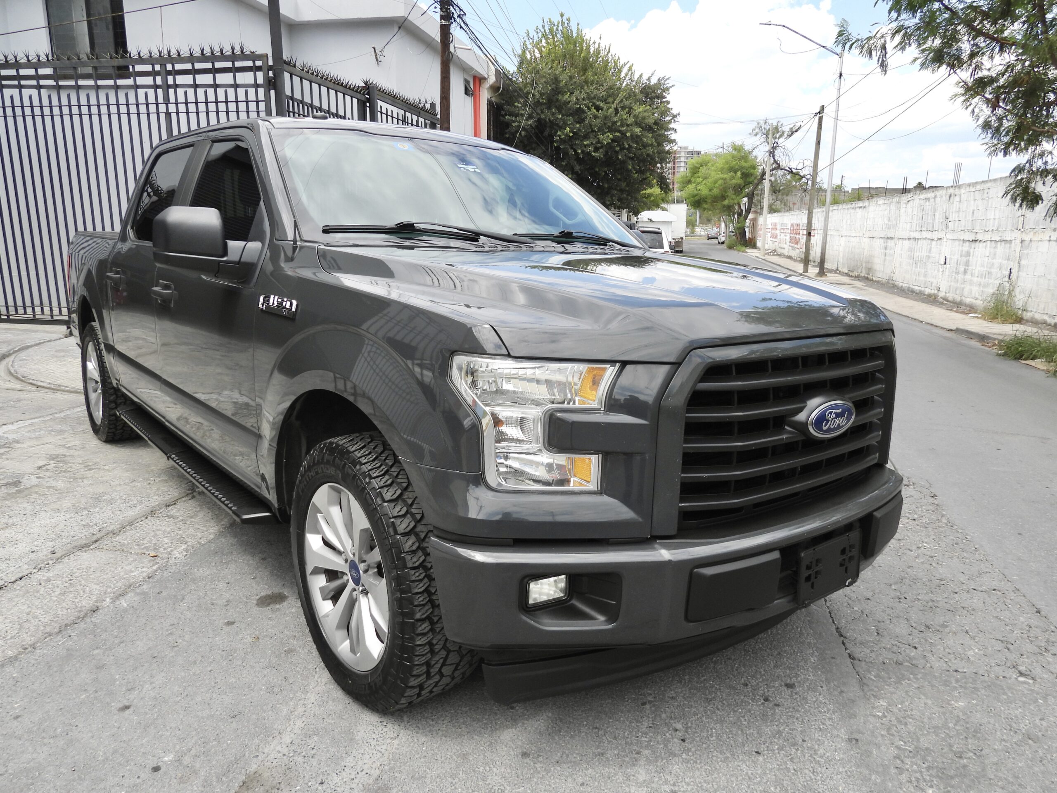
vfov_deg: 56.8
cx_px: 528
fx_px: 733
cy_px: 396
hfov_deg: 71.6
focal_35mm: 24
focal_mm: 4.3
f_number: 2.8
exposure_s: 1/800
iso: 100
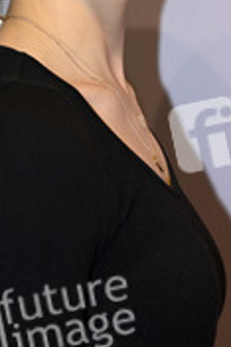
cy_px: 28
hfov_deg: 4.5
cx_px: 91
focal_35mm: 306
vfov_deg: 6.7
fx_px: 2951
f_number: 5.6
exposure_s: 1/200
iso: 400
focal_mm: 135
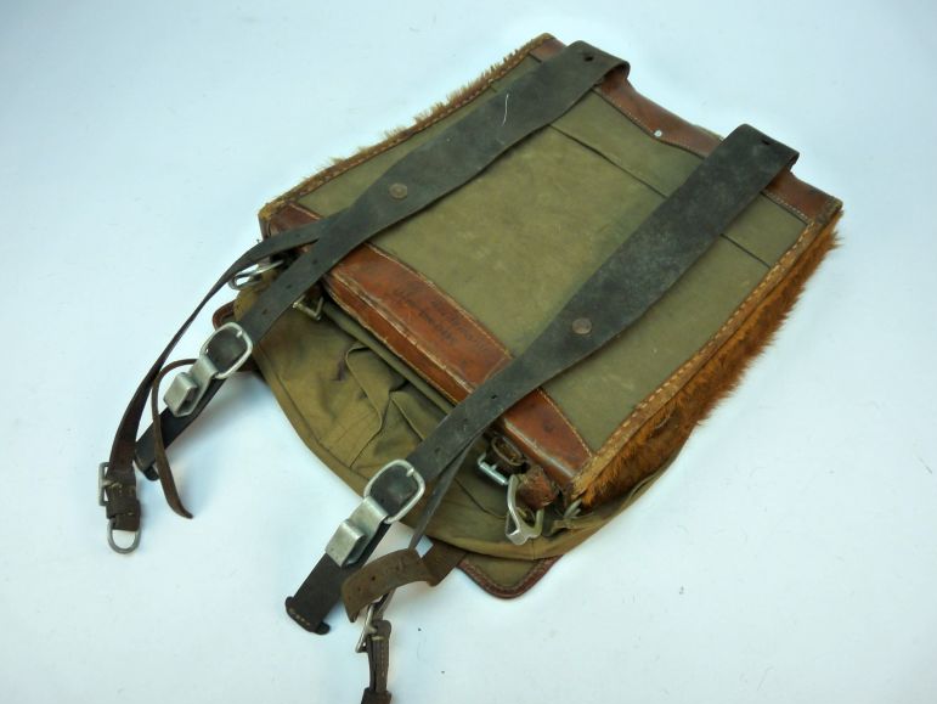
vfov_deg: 49.8
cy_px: 355
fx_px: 758
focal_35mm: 28
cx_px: 485
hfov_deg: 63.4
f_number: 2.8
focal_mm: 4.8
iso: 160
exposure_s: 1/80
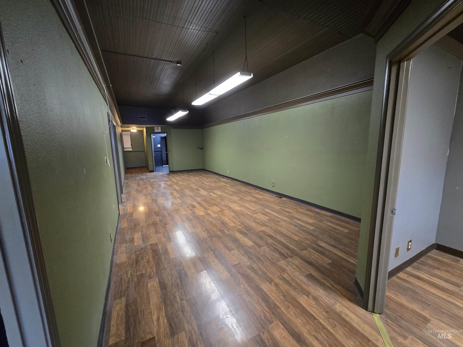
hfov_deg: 106.2
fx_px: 174
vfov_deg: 89.9
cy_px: 174
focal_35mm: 13
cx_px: 232
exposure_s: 1/53
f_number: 2.2
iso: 500
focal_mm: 2.2
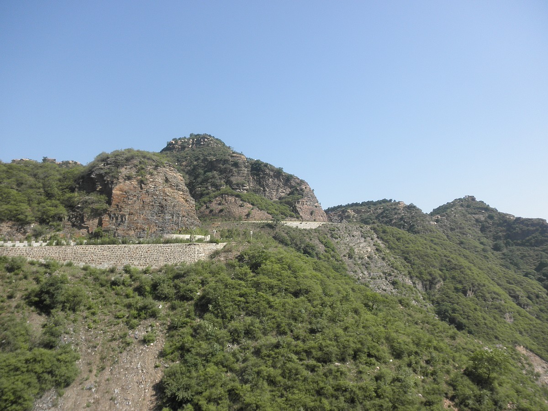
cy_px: 206
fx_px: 443
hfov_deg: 63.4
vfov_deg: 49.7
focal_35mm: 28
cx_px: 274
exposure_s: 1/80
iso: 64
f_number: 8.5
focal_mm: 5
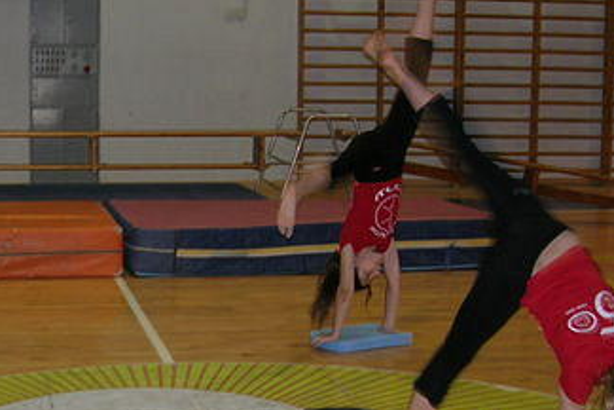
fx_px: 1330
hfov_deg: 25.6
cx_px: 144
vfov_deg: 17.5
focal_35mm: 78
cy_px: 211
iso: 80
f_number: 2.8
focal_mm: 7.8
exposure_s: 1/60.1
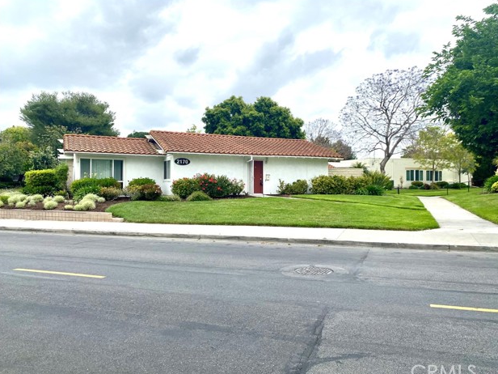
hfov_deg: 65.3
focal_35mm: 27
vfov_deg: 51.4
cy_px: 189
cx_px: 256
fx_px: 388
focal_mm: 4.25
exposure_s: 1/3731
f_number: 1.8
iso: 32
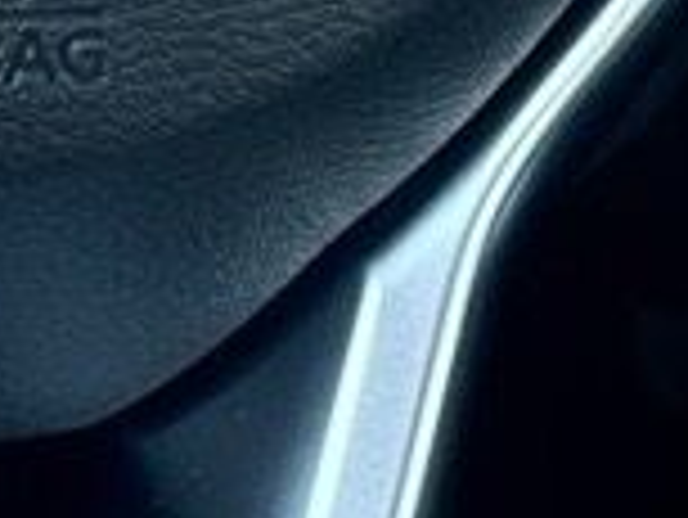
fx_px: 6385
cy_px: -725
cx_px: -72
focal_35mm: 321
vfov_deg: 4.5
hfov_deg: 6.1
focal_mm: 6.76
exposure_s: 1/117
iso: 100
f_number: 1.78
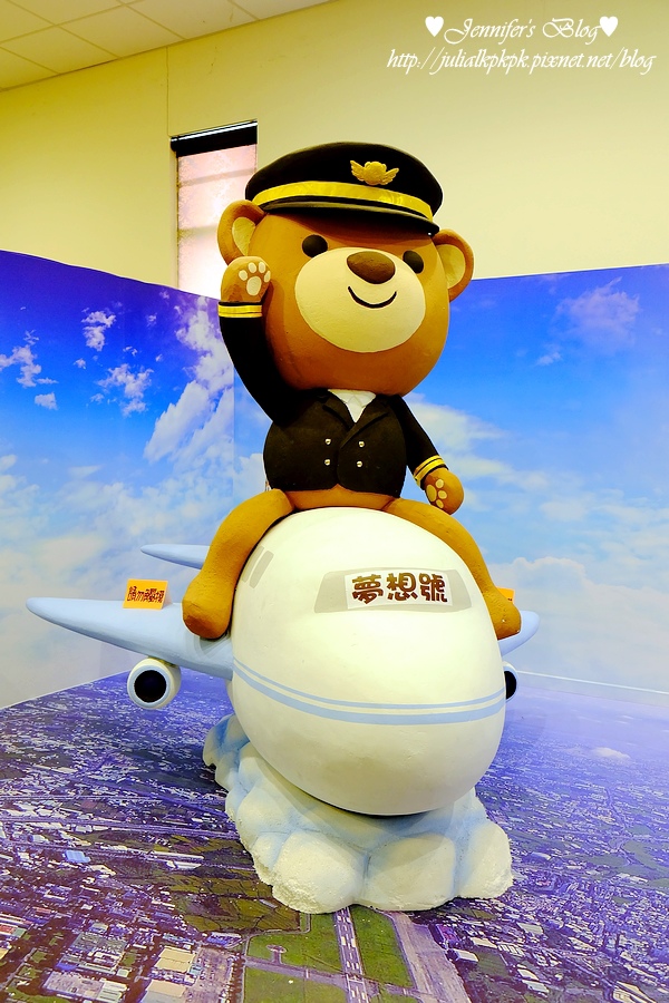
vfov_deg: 58.7
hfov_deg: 41.1
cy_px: 502
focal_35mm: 32
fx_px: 892
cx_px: 334
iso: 800
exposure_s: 1/20
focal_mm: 21.4
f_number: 3.2
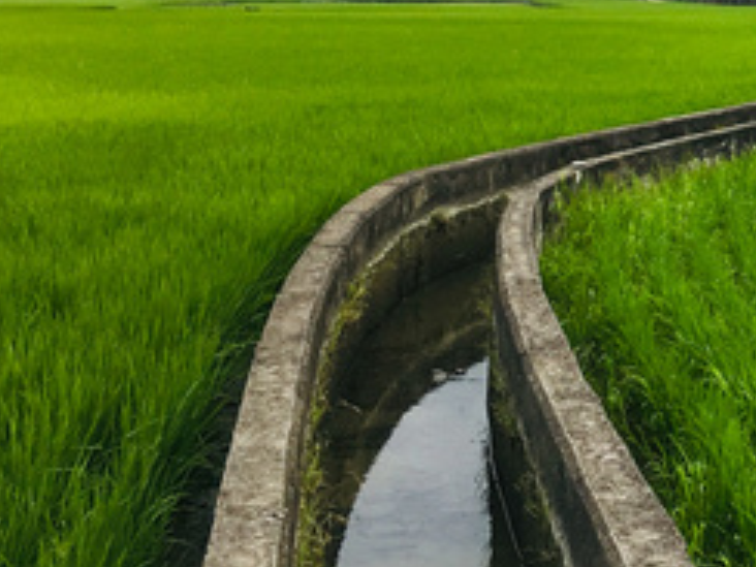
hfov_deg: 18.6
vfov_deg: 15.3
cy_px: 12
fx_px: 2075
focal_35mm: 95
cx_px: 1094
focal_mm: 4.15
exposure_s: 1/120
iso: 32
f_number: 2.2
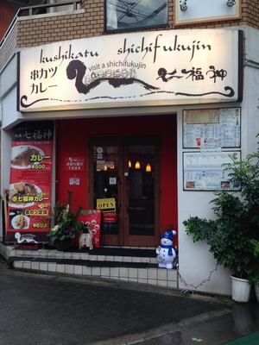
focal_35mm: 33
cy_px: 172
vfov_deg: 55.4
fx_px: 329
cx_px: 130
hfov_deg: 42.9
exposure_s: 1/173
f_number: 2.4
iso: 50
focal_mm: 4.12
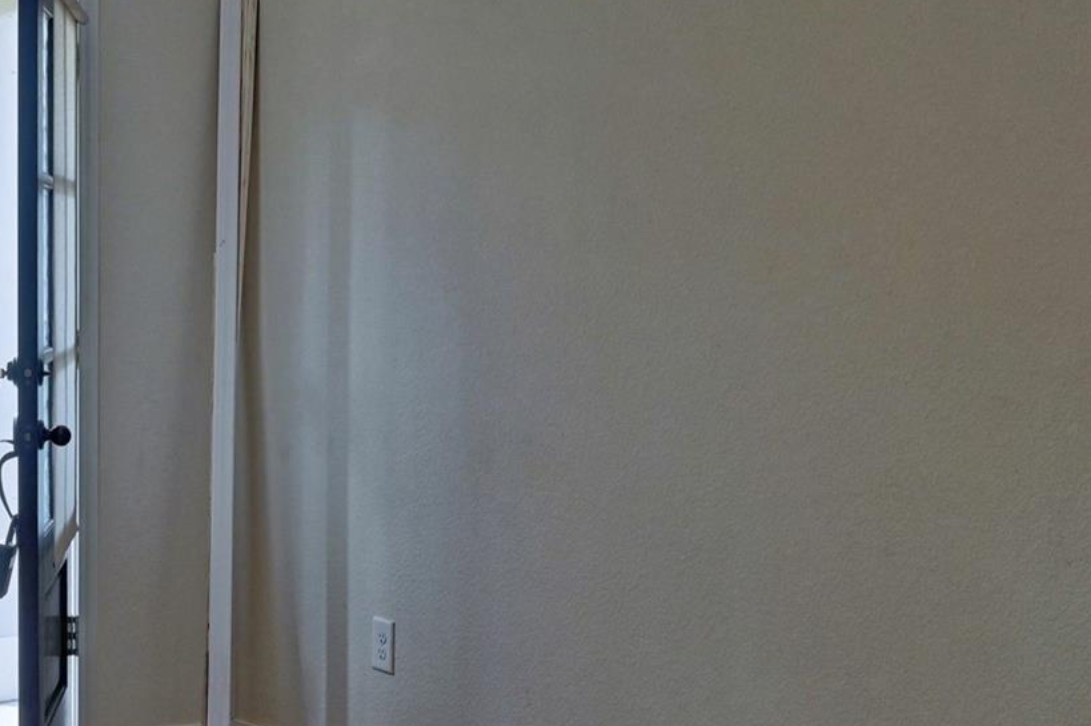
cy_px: 252
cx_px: 119
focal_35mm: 70
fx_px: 2120
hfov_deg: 27.8
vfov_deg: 19.4
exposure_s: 1/60
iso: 400
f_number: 8
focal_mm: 28
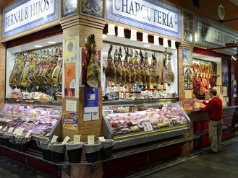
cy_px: 82
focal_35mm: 38
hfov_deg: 48.8
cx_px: 137
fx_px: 261
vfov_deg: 37.7
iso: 1600
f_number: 9
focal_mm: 31
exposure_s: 1/40
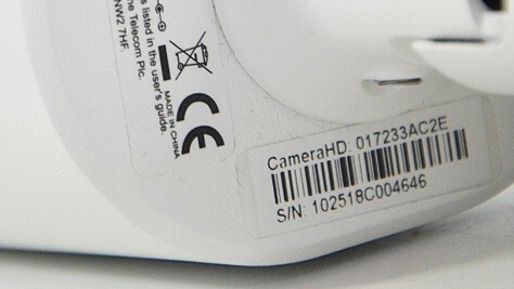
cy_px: -29
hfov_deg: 6.9
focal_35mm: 313
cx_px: 150
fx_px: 4267
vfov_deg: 3.9
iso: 1600
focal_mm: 105
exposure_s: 1/200
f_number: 7.1
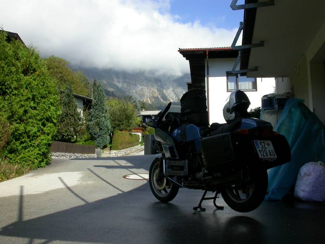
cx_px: 162
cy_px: 122
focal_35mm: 38
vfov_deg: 37.7
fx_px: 357
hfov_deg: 49.0
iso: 100
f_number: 7.5
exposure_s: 1/226
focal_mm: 7.85
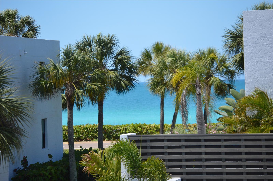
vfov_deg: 6.3
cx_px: 136
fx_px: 1648
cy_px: 90
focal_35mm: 218
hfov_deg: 9.5
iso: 400
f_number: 5.6
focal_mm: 145
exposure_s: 1/2000
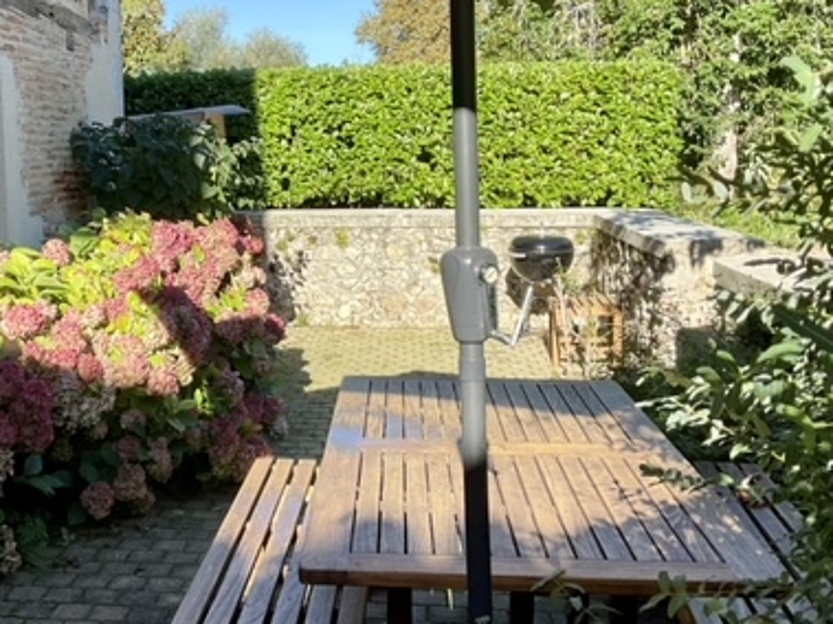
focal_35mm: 49
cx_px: 246
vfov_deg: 29.6
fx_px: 1179
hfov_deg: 38.3
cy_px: 272
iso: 16
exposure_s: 1/574
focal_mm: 3
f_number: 1.8
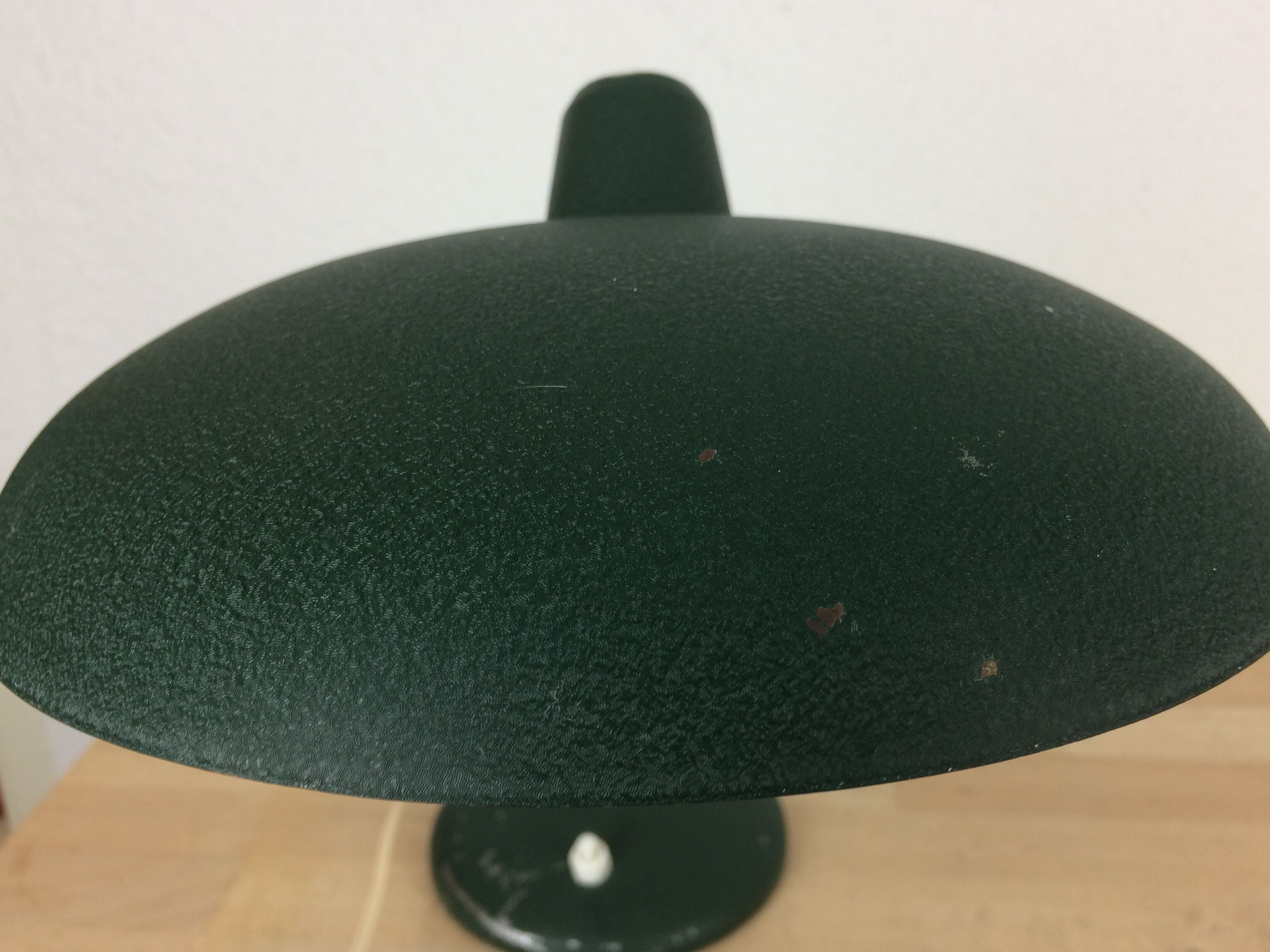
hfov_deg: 58.3
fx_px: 1137
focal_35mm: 31
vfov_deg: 45.4
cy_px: 460
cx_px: 672
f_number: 2.2
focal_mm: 4.15
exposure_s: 1/50
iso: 40
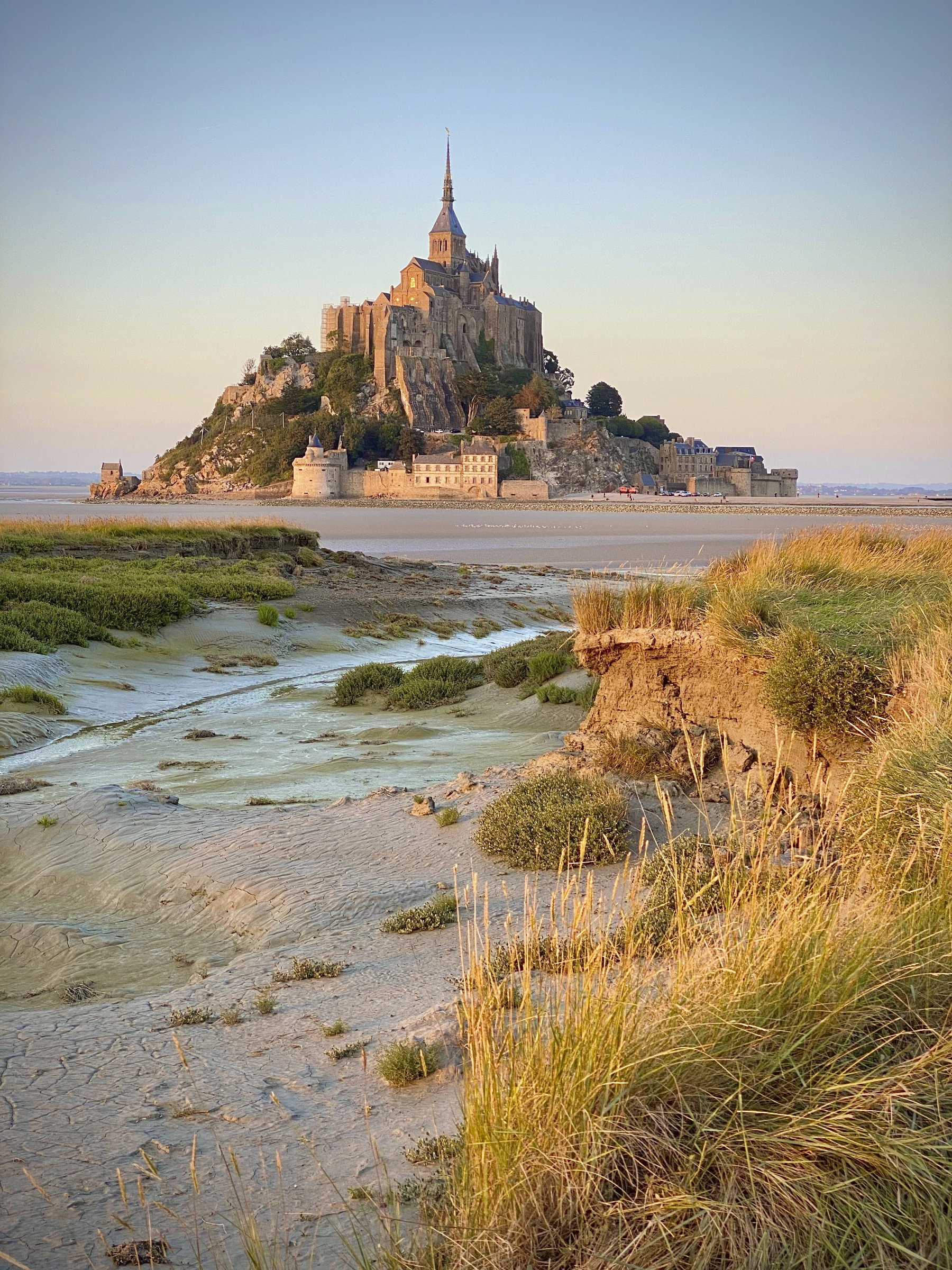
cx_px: 476
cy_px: 635
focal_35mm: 52
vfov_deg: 36.8
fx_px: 1907
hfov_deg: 28.0
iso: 20
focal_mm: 6
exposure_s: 1/215
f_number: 2
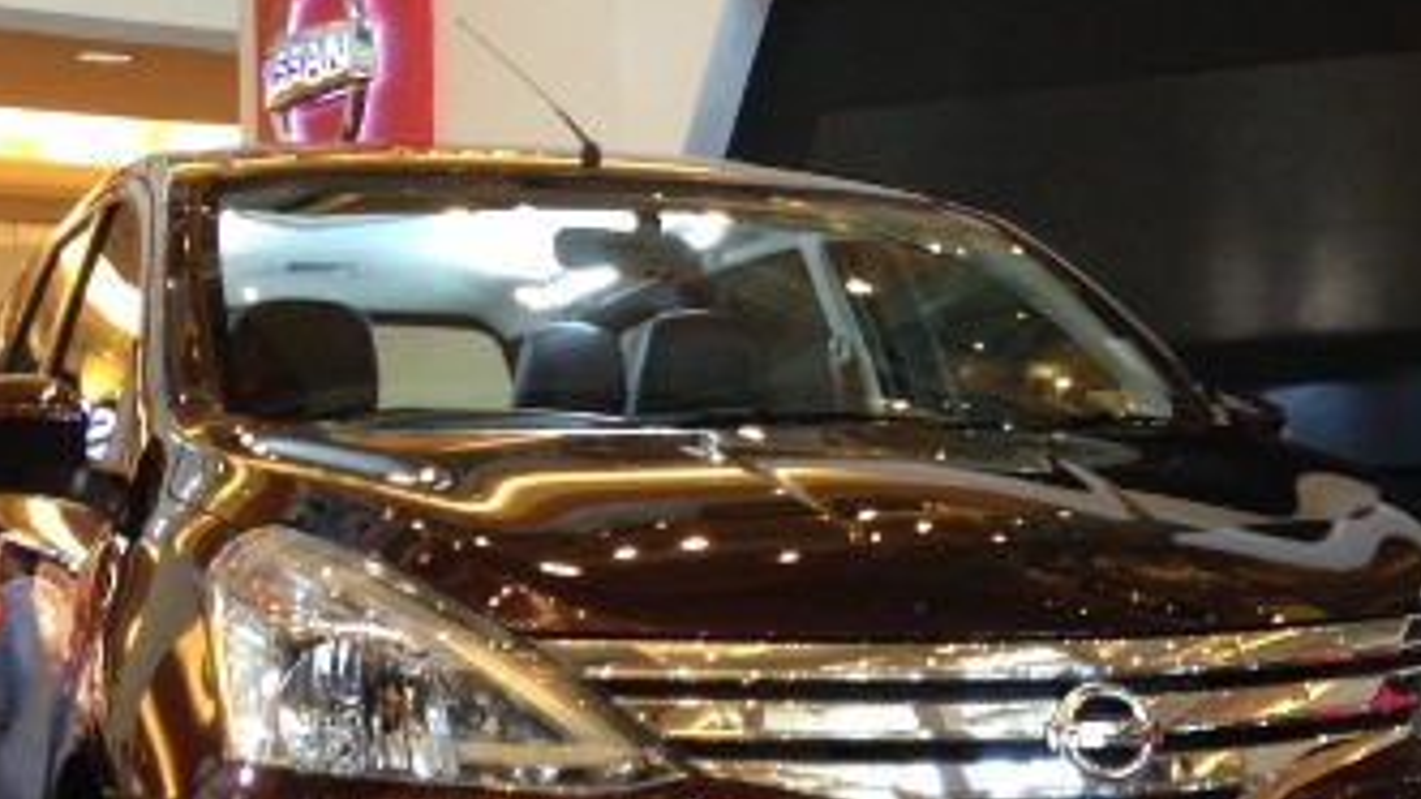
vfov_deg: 13.9
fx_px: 3277
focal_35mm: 87
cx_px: 1189
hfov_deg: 24.0
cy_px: 511
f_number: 2.4
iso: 125
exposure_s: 1/20
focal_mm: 4.12
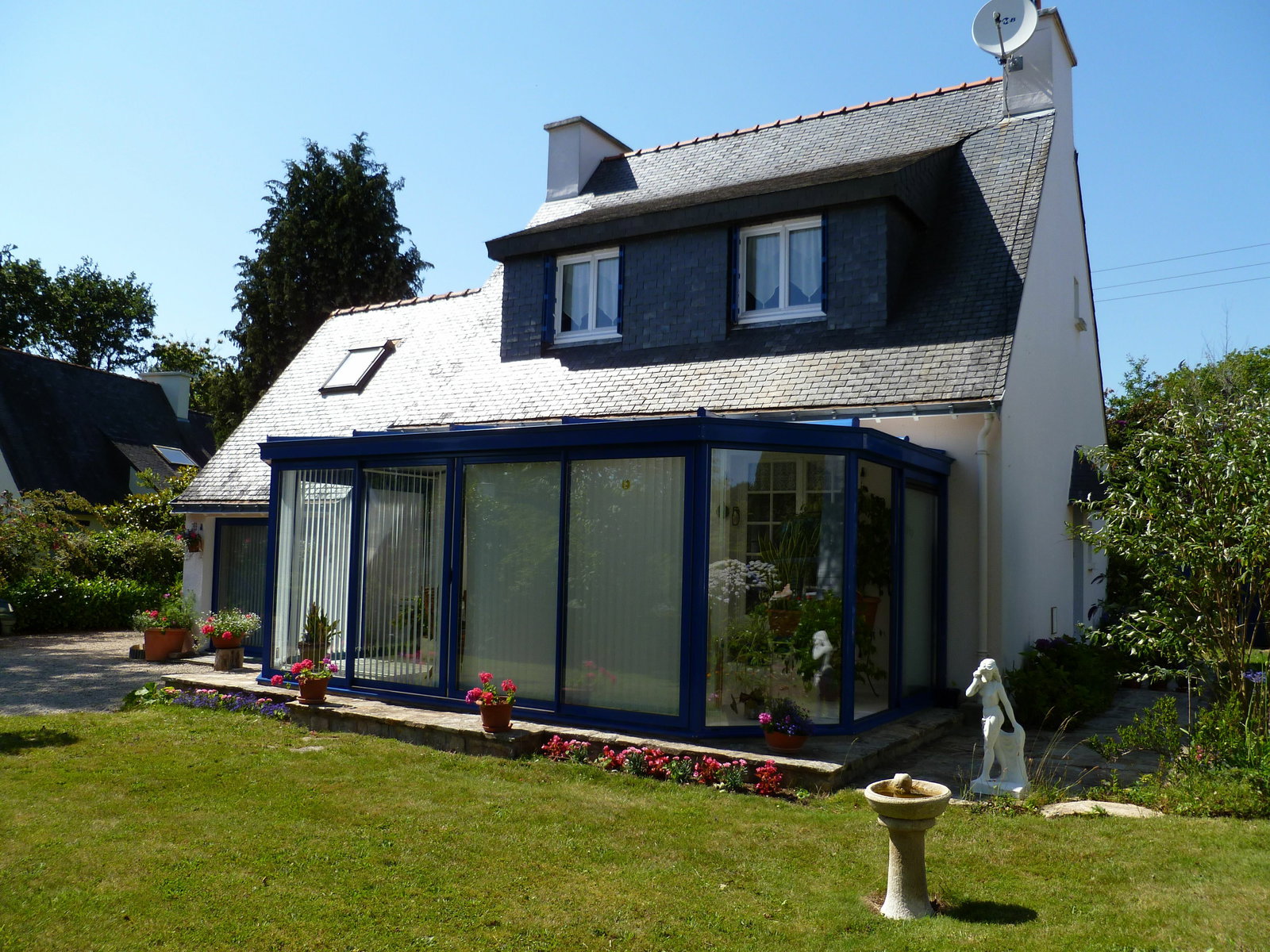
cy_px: 476
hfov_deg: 63.4
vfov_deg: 49.7
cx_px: 635
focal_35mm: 28
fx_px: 1027
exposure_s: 1/640
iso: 80
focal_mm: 5
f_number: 3.3
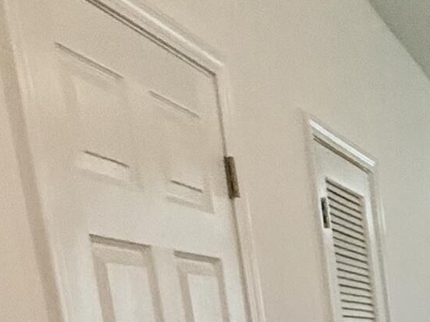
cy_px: 487
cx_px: 1092
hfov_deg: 14.1
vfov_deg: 17.2
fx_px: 957
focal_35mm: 77
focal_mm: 2.22
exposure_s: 1/120
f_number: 2.2
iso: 320
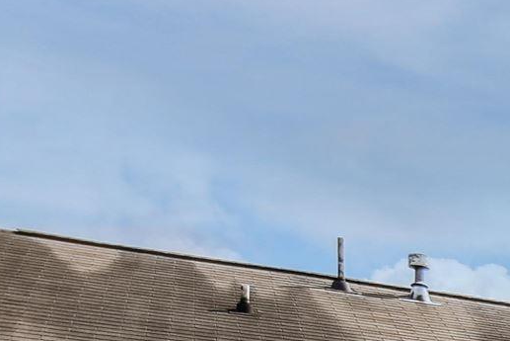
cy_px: 722
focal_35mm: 98
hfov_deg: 15.3
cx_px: 1111
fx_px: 1388
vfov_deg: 12.1
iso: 160
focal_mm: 11
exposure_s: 1/2500
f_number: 2.8
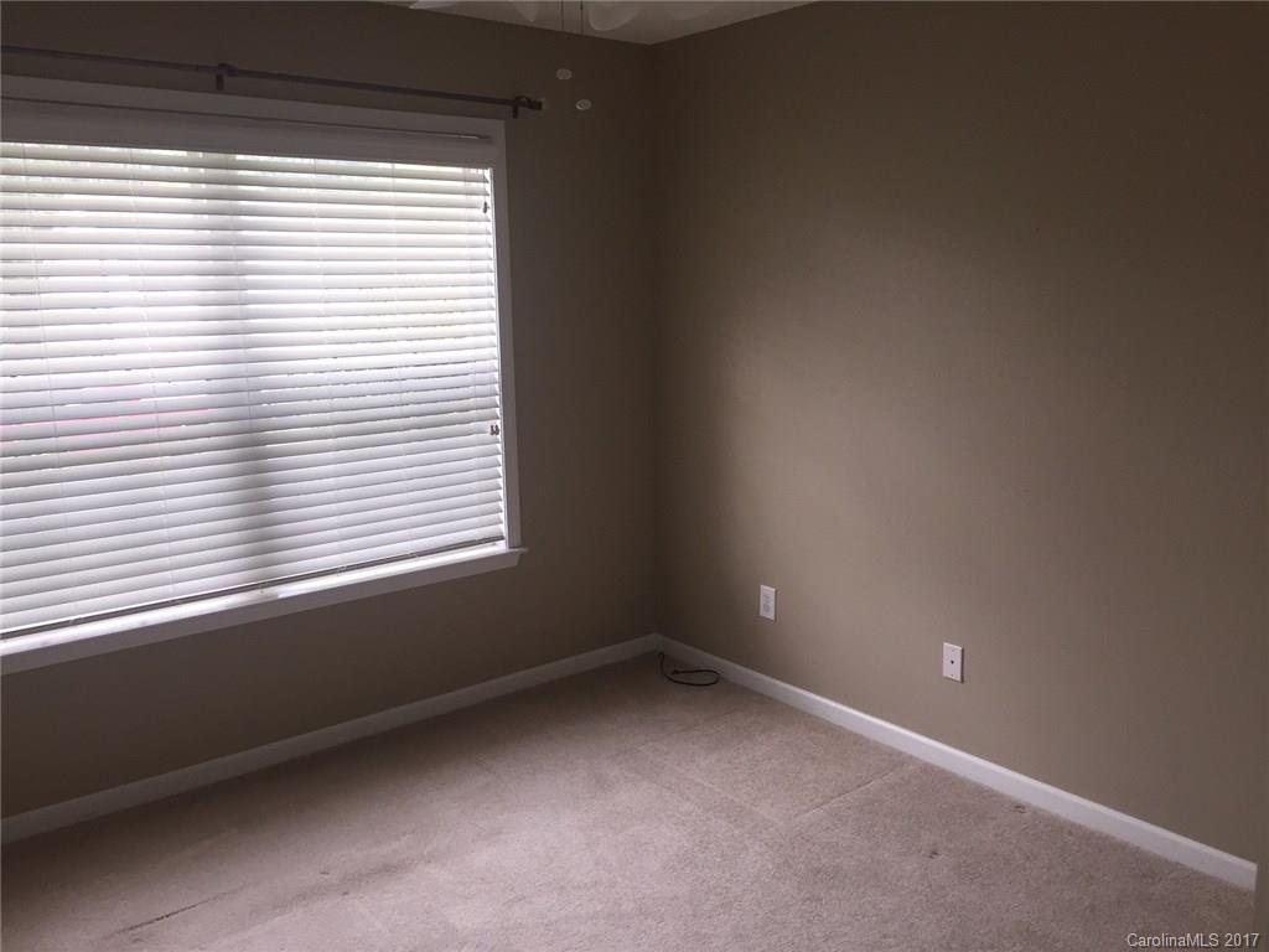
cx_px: 634
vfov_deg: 48.2
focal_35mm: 29
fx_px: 1063
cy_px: 476
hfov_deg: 61.7
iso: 64
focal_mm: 4.15
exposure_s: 1/120
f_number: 2.2
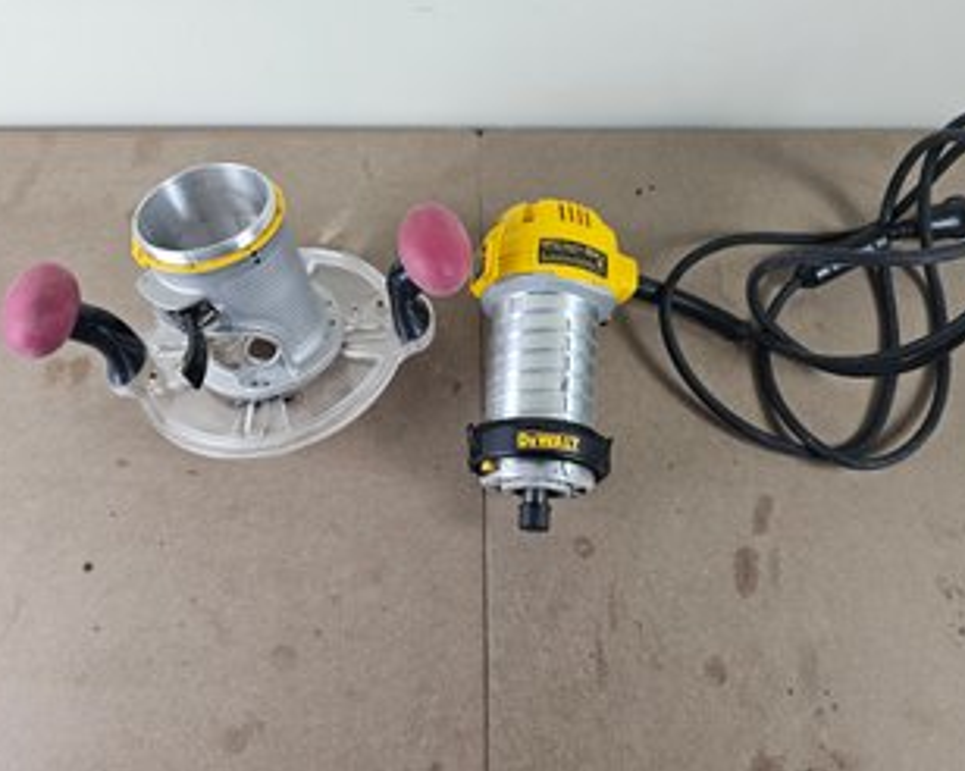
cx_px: 493
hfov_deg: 68.1
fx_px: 714
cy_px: 375
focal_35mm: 25
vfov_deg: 56.7
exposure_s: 1/190
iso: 160
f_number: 1.7
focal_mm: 6.3
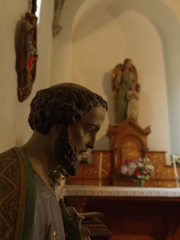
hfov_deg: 35.1
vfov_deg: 45.8
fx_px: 284
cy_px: 120
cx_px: 90
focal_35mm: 41
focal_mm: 19
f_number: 3.2
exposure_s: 1/13
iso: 3200
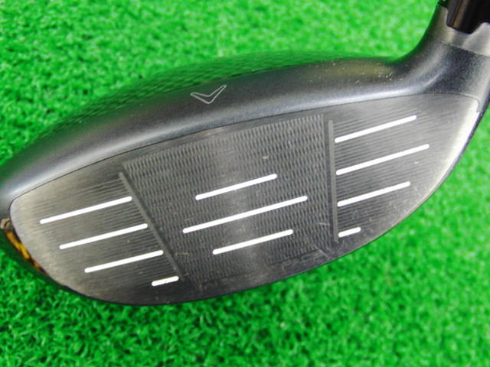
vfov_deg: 33.6
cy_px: 184
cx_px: 245
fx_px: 609
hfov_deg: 43.9
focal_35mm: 43
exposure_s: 1/13
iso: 400
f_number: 3.7
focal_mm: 7.54
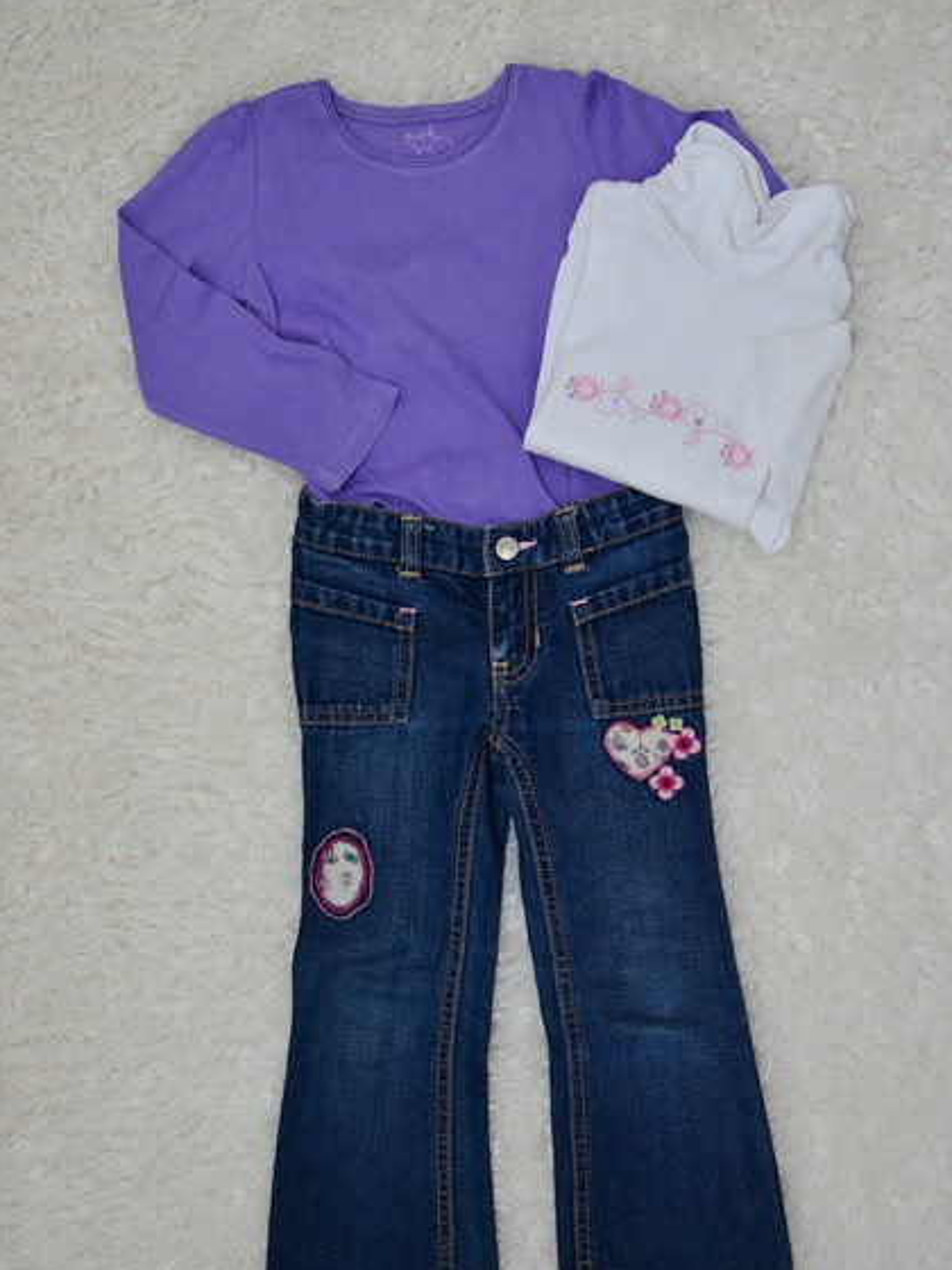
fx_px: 2110
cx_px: 474
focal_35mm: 58
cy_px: 662
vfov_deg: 33.5
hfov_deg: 25.4
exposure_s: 1/60
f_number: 2.5
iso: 250
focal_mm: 35
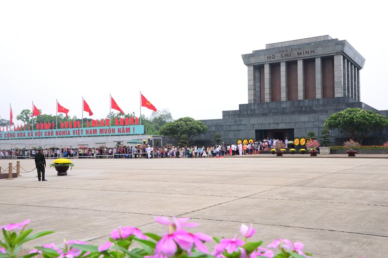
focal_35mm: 39
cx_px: 193
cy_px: 131
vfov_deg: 34.2
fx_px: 420
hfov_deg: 49.6
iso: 800
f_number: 16
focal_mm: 38
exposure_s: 1/125
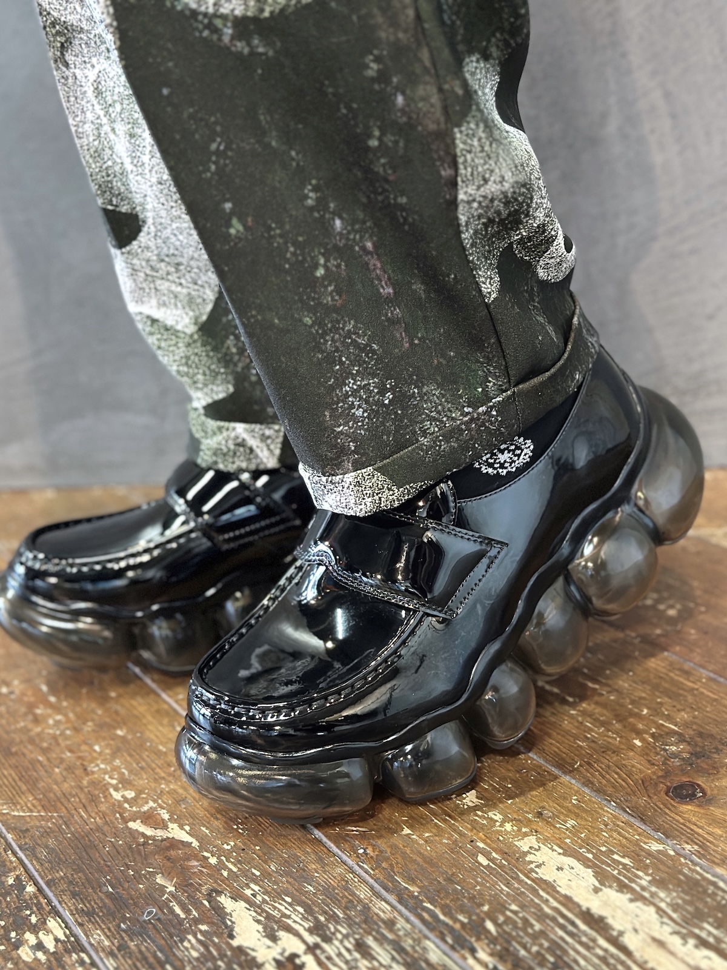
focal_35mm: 48
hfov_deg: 30.3
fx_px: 1344
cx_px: 364
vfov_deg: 39.7
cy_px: 485
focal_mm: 6.86
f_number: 1.78
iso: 640
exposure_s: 1/40
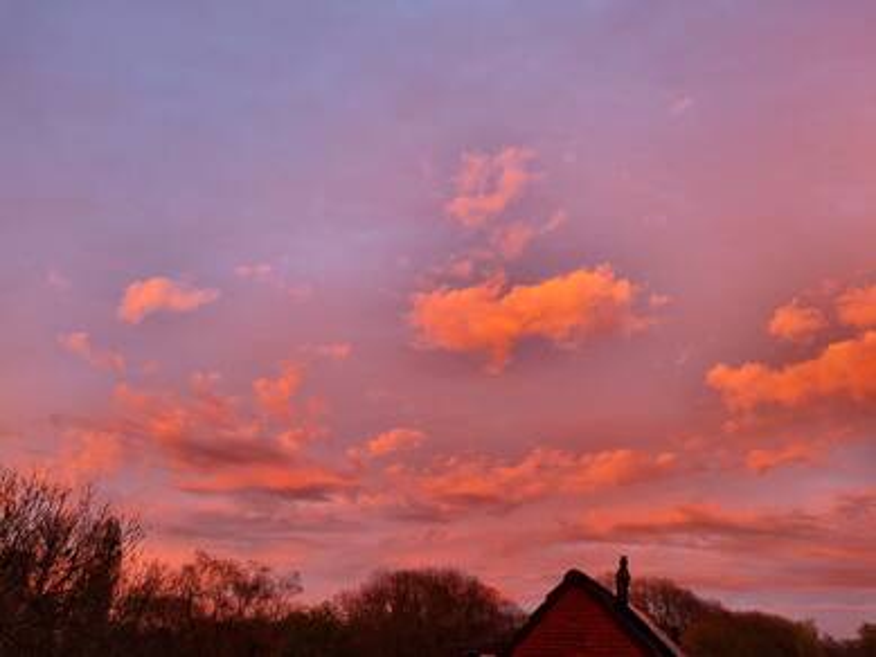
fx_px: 658
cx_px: 438
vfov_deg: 53.1
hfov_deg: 67.3
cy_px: 328
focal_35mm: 26
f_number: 1.8
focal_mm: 5.4
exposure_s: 1/100
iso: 160
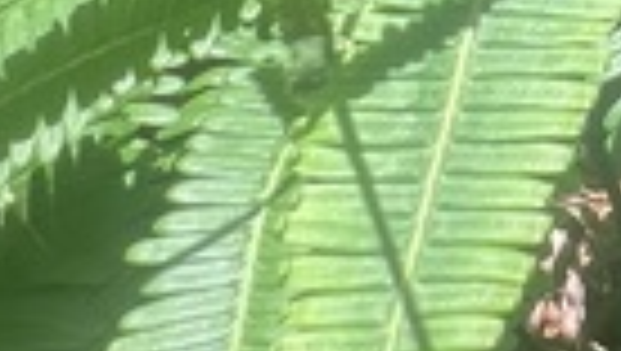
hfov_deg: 15.7
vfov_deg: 8.4
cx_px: 1274
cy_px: -886
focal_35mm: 105
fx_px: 1731
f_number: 1.8
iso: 32
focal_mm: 1.57
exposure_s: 1/203
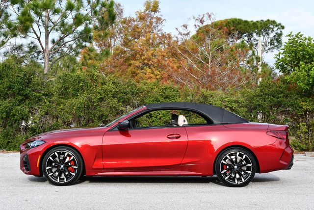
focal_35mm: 72
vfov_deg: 19.0
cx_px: 157
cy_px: 105
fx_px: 629
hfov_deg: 28.0
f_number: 7.1
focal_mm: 36
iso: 200
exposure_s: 1/250
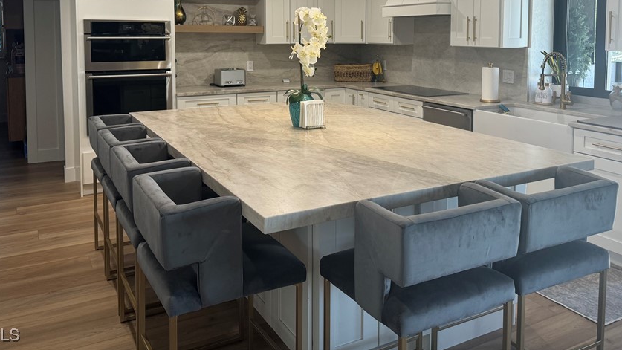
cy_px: 66
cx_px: 329
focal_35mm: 32
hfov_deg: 61.0
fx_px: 528
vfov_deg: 35.4
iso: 160
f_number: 1.78
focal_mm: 6.76
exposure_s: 1/120
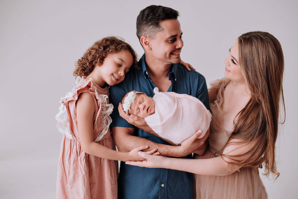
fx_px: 414
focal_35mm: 50
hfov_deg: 39.6
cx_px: 149
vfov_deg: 27.0
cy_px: 100
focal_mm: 50
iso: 100
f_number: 3.2
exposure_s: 1/100
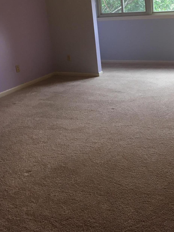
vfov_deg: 39.7
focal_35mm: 47
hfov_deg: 30.3
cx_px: 135
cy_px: 68
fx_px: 315
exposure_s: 1/30
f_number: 2.2
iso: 50
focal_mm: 4.15
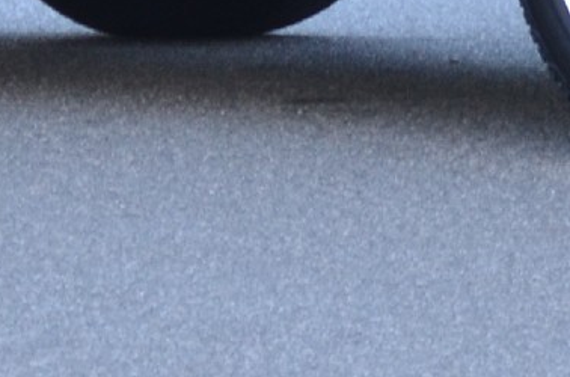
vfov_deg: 1.7
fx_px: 12856
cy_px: -546
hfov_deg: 2.5
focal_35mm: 814
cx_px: 549
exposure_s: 1/60
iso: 500
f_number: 5
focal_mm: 82
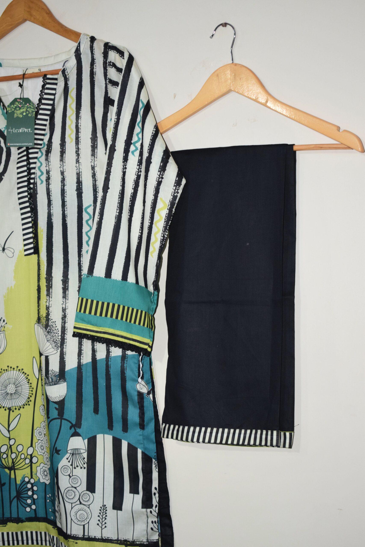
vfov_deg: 29.9
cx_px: 182
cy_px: 274
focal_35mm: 68
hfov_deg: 20.2
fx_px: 1026
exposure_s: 1/60.2
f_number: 5
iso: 800
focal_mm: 45
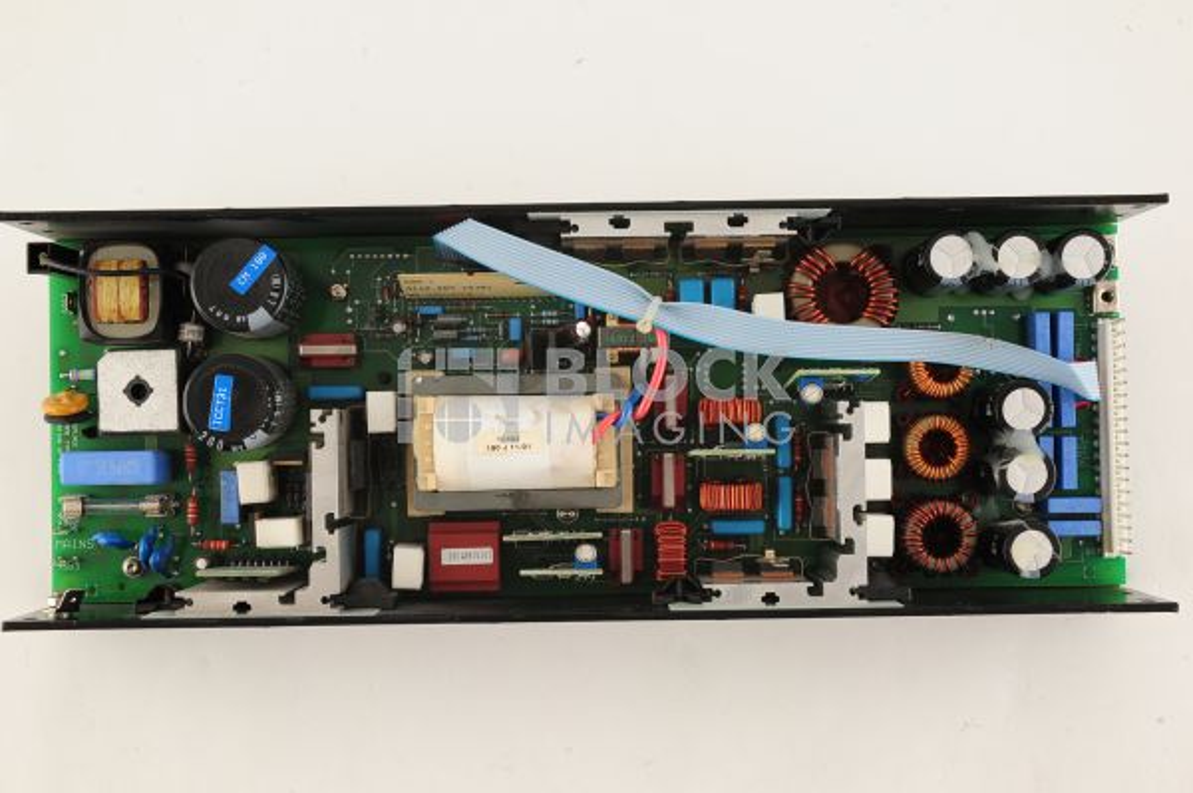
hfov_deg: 39.6
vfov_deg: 26.9
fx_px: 1656
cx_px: 596
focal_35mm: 50
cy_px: 396
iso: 1600
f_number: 11
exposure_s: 1/125
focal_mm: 50
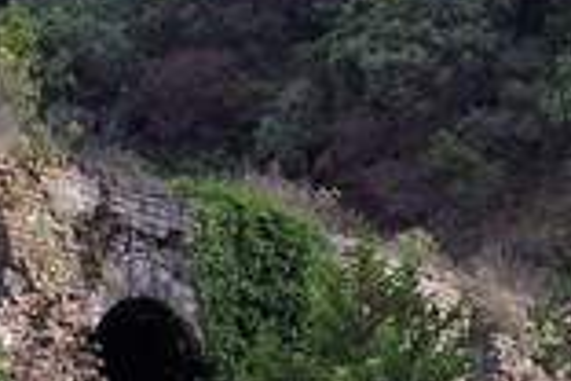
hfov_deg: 5.7
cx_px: 231
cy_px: 458
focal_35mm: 363
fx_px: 5757
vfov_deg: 3.8
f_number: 8
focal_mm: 135
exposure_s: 1/250
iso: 200
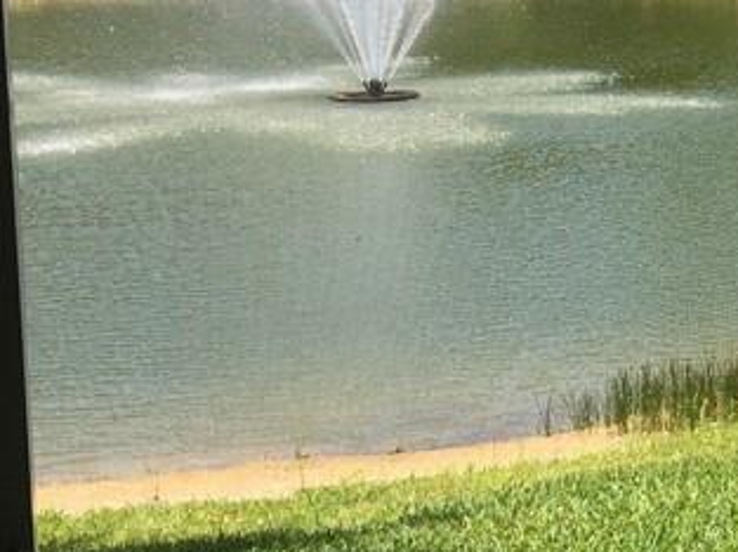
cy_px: 151
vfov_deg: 15.5
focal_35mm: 95
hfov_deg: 18.5
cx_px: 1075
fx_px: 2023
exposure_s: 1/705
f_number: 2.2
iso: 25
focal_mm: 4.15
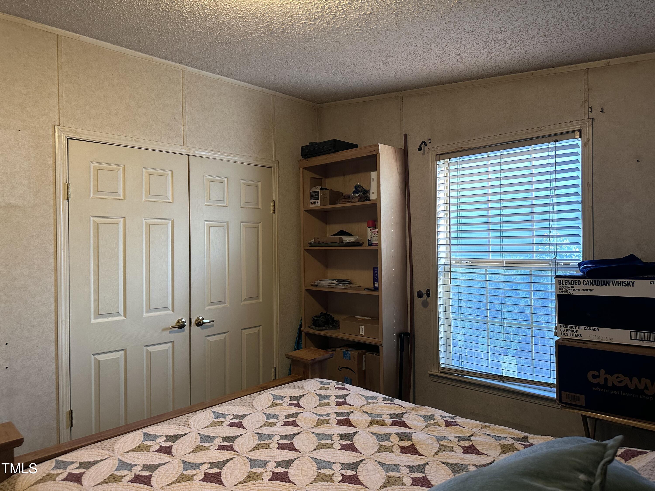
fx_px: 454
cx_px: 328
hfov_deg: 71.6
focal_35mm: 24
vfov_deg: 56.8
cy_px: 246
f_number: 1.78
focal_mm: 6.86
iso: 200
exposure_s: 1/60
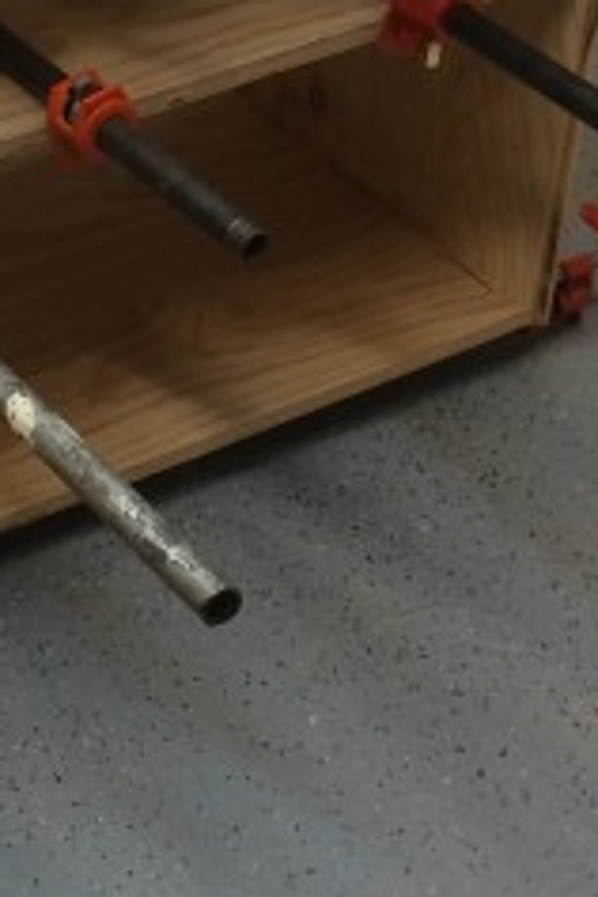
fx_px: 2541
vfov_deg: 19.8
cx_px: -34
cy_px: 182
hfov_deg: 13.2
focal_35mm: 102
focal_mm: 4.15
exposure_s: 1/30
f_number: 2.2
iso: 80
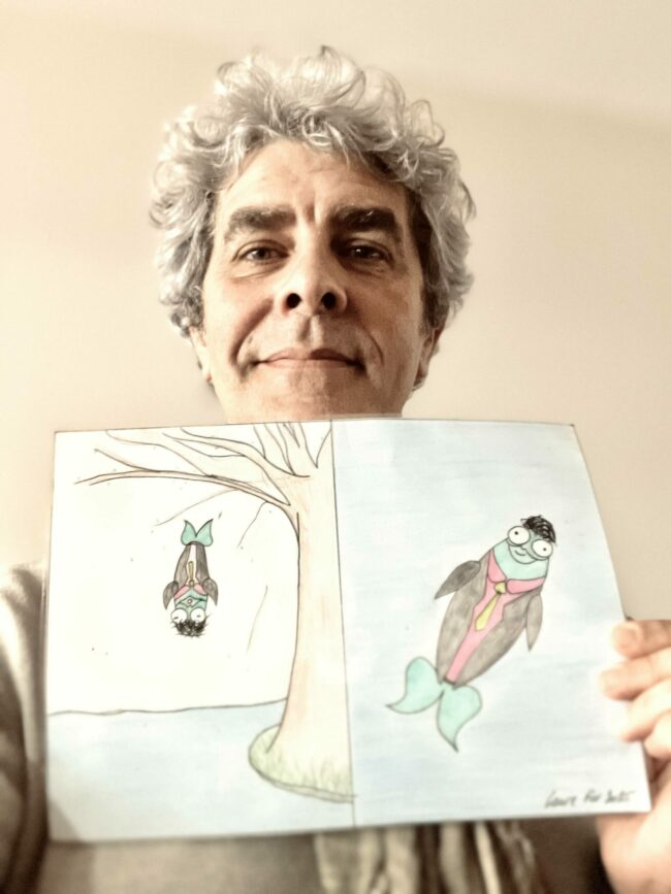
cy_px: 447
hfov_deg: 46.8
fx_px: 776
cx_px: 336
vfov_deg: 60.0
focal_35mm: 30
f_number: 2.2
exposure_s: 1/20
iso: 640
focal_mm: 2.71
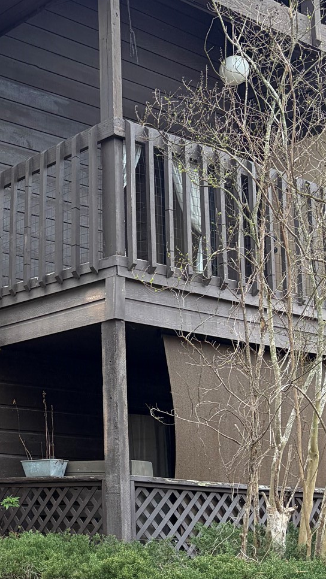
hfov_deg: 19.1
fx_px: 922
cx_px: -49
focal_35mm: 60
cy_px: 317
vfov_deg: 34.9
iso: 100
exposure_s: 1/226
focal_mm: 5.96
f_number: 1.6
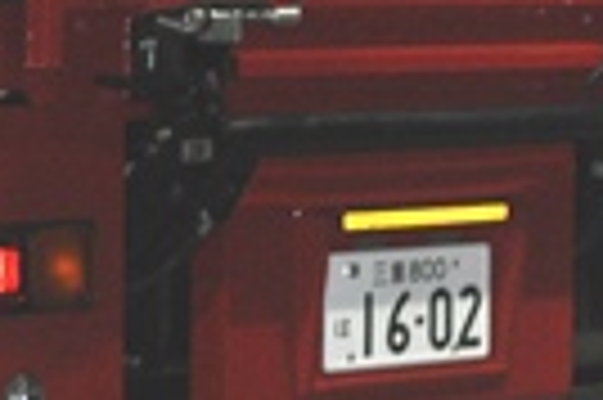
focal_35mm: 276
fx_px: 4612
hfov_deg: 7.3
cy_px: 360
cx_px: 981
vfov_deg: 5.0
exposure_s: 1/60
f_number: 5.6
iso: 800
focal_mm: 55
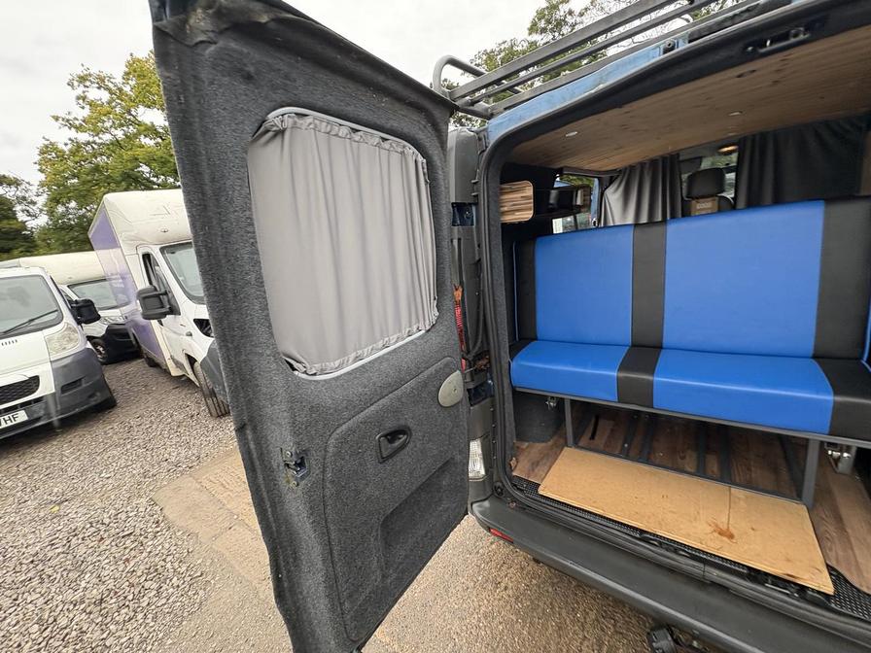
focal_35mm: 14
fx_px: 352
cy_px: 326
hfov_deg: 102.1
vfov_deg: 85.7
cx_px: 436
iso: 80
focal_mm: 2.22
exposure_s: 1/127
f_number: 2.2
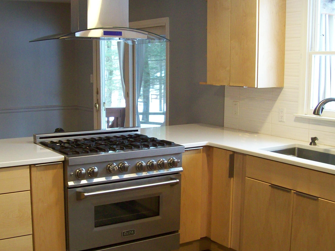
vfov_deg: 29.7
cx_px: 141
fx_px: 474
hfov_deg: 38.8
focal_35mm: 49
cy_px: 133
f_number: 2.7
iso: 160
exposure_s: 1/13.2
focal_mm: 6
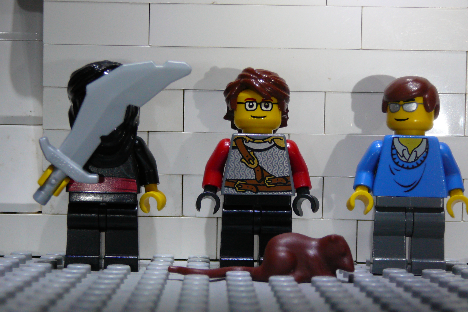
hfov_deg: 25.1
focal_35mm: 81
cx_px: 232
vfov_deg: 16.8
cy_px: 174
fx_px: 1053
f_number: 3.7
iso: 200
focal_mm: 11.5
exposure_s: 1/20
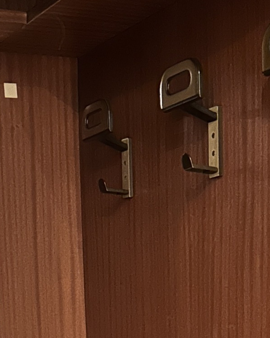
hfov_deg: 17.6
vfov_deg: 20.5
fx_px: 870
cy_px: 412
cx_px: 104
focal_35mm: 87
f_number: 1.5
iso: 640
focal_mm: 5.7
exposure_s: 1/11
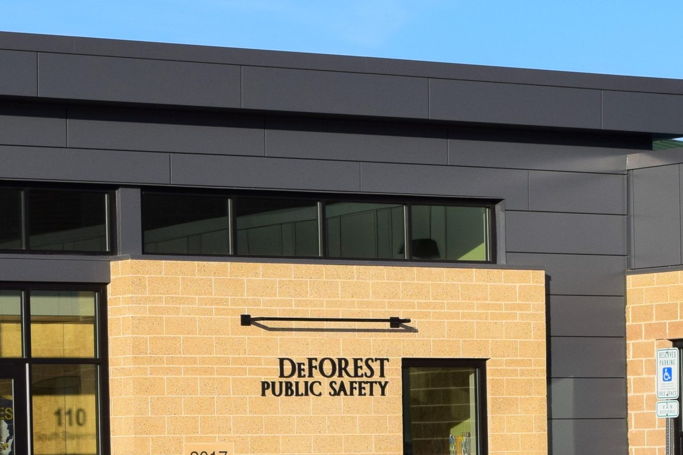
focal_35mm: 97
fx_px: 1839
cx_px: 96
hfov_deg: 20.7
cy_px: 302
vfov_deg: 14.1
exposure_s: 1/500
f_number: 11
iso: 320
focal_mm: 35
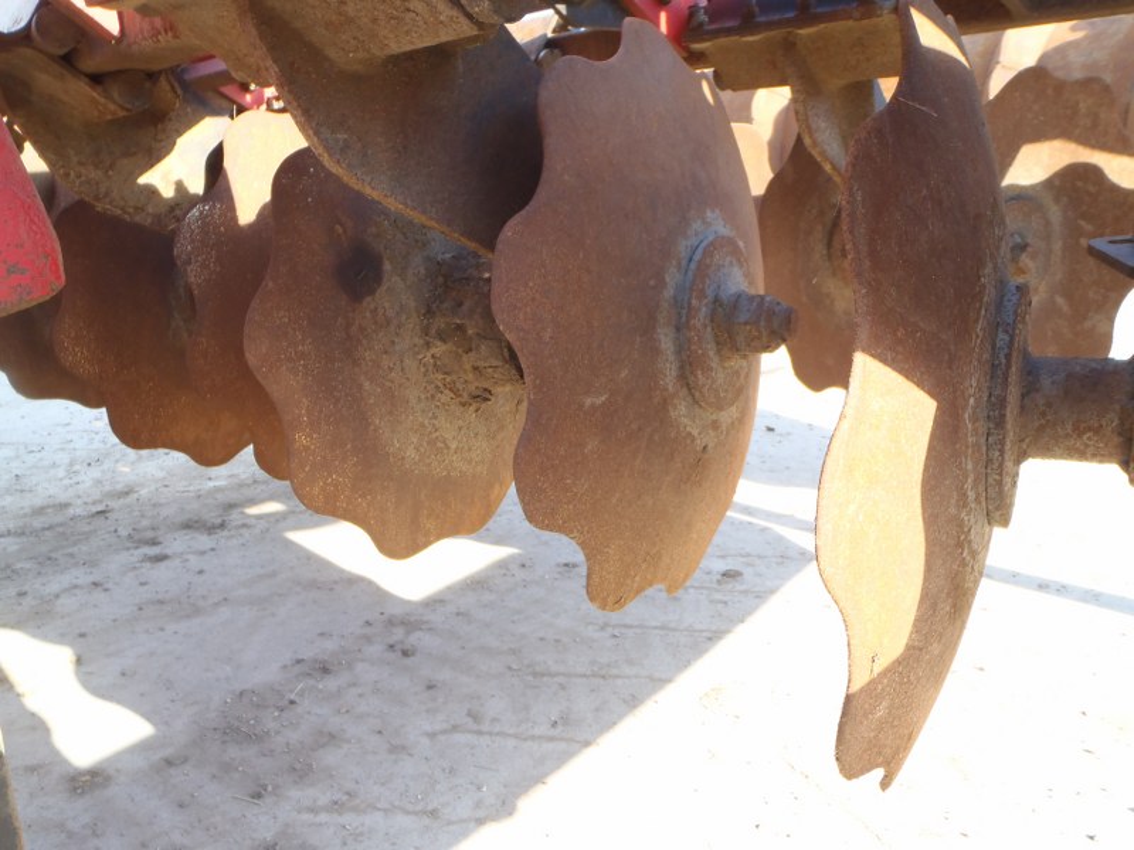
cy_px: 425
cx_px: 567
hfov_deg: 63.4
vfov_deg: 49.7
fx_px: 917
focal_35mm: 28
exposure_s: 1/60
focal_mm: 5
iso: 80
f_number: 3.5
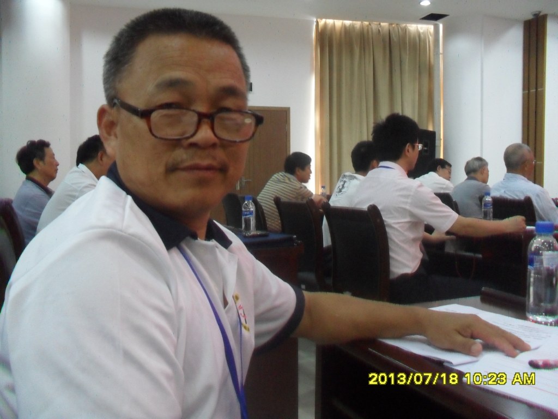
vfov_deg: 40.7
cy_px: 210
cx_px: 279
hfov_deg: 52.6
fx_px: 564
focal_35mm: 35
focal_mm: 6.3
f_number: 3.2
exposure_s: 1/15
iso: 400
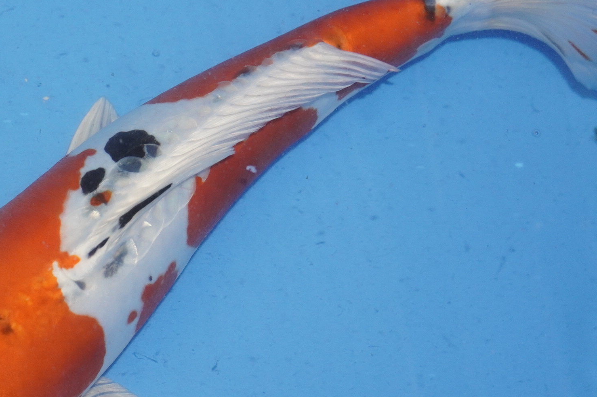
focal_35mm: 116
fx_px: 1922
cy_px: 240
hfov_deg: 17.5
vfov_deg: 11.8
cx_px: 131
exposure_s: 1/160
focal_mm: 38
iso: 1000
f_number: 4.5
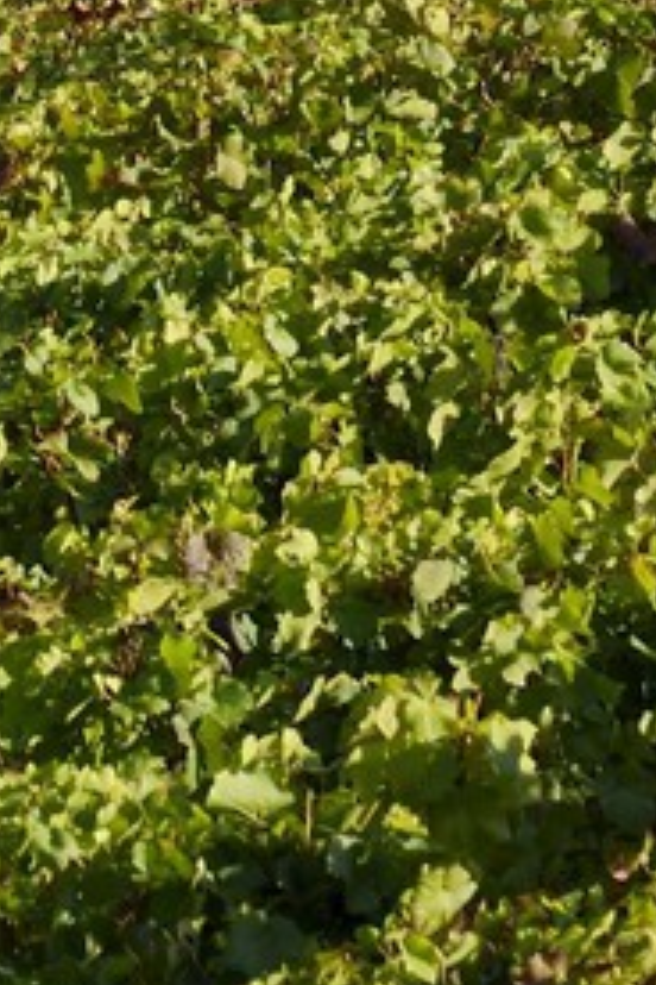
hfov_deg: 1.2
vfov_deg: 1.8
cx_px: -180
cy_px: -1388
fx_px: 31677
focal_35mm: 1159
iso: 200
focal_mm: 200
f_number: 13
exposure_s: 1/200
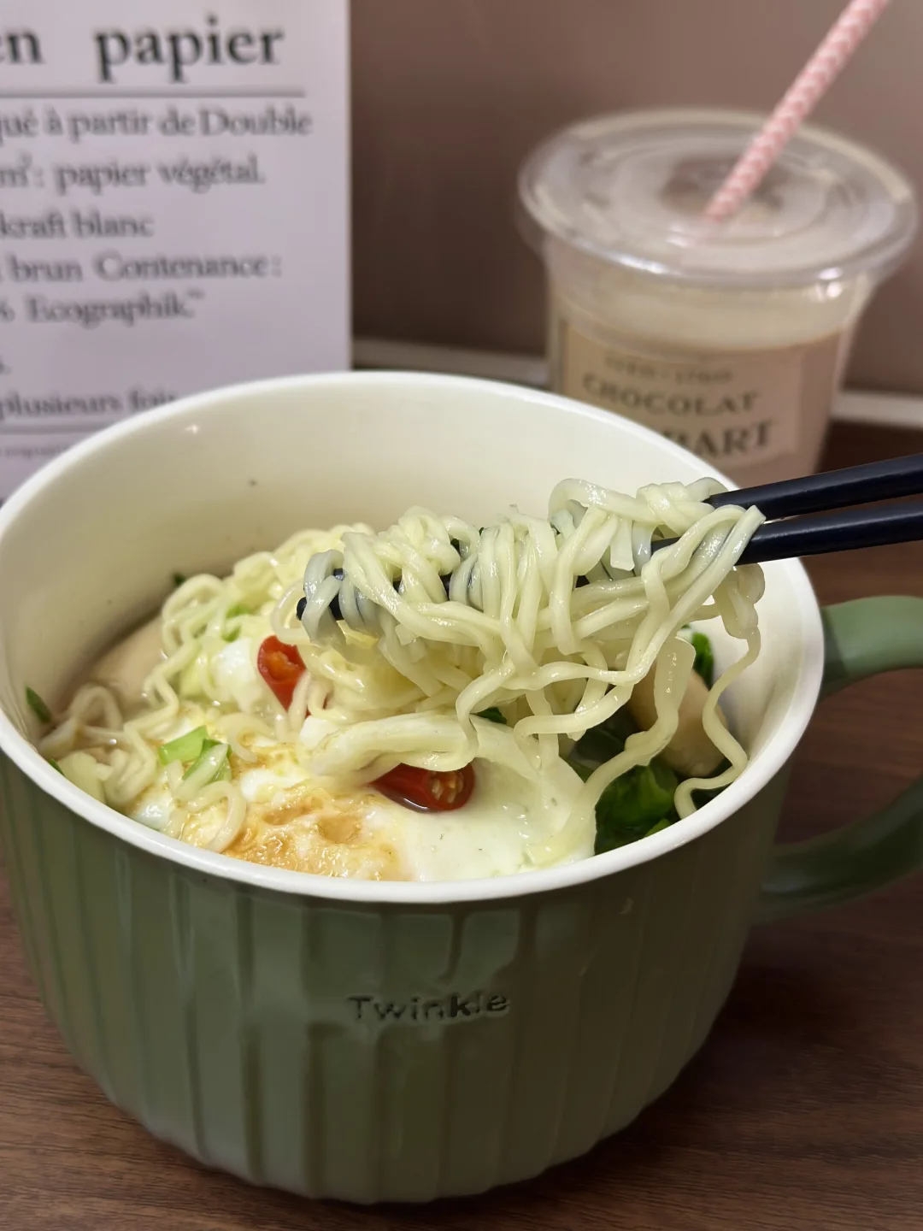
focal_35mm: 48
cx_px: 462
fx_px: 1706
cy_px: 616
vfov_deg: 39.7
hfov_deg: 30.3
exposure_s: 1/50
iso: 125
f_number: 1.78
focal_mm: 6.86
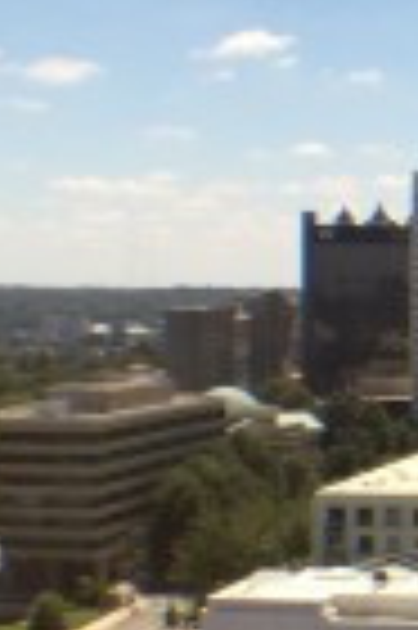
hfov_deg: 9.0
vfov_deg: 14.9
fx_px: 2409
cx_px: 989
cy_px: 286
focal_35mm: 138
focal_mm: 4.12
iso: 32
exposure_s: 1/167
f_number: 2.2
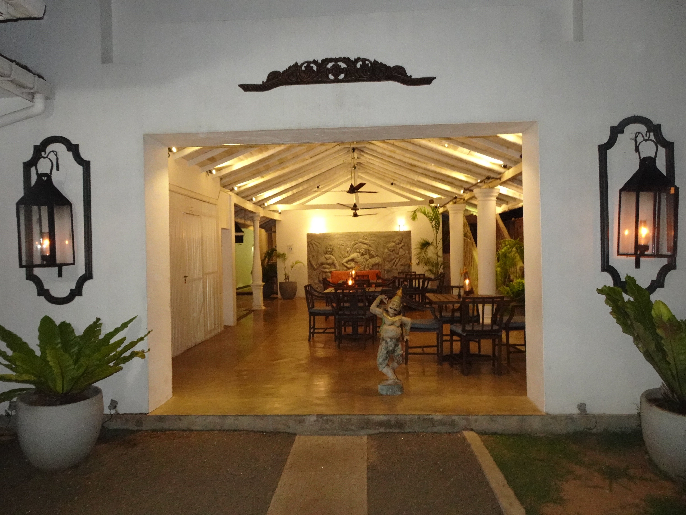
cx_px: 343
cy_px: 258
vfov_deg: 56.8
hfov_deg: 71.6
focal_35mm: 24
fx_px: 476
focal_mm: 4.25
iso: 800
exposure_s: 1/13
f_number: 3.5
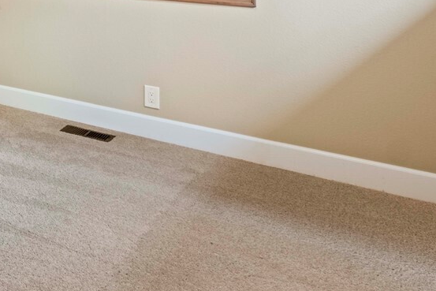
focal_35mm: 46
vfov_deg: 25.6
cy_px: -75
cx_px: -142
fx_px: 557
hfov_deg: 31.7
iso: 320
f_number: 8
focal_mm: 10
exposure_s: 3
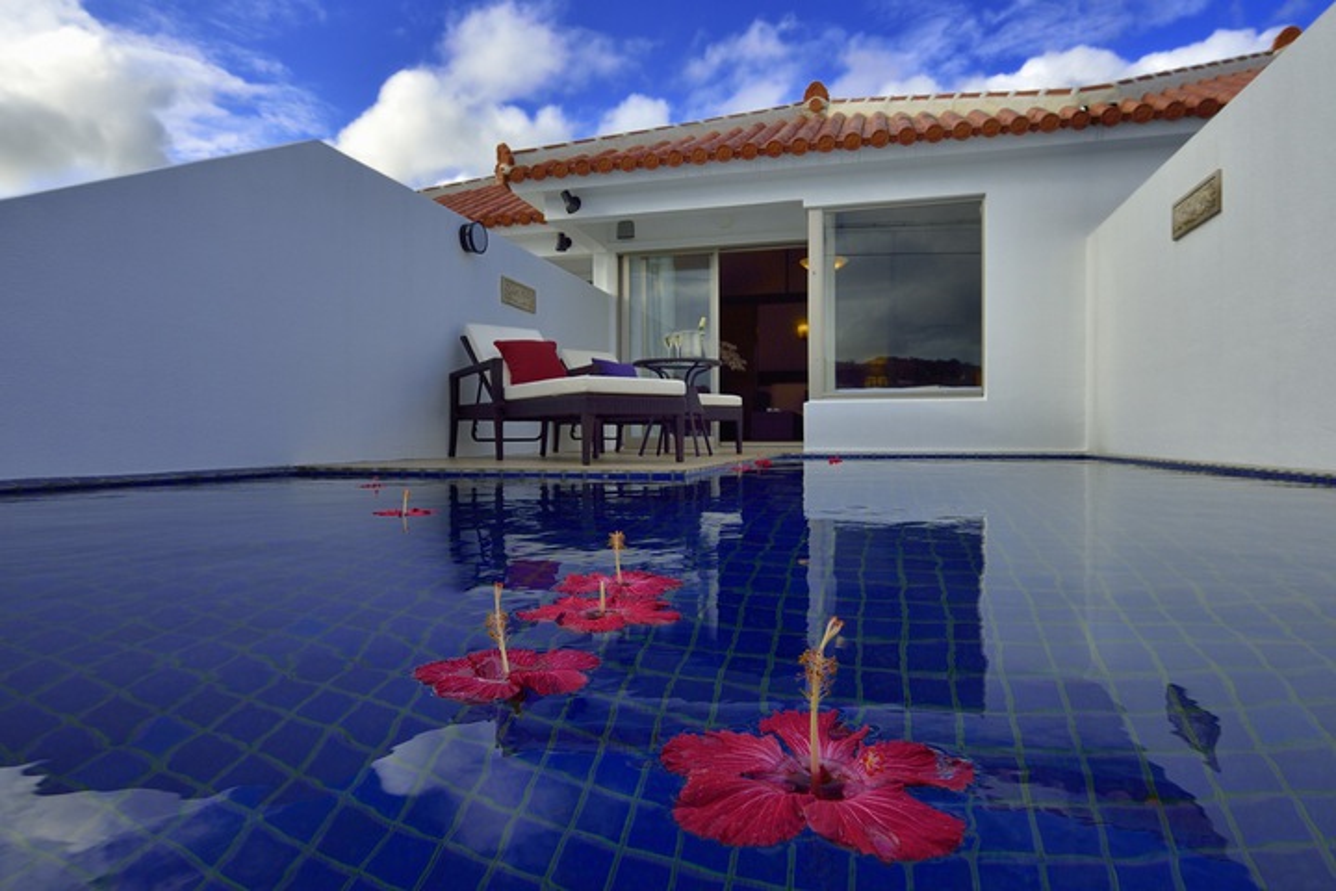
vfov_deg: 67.4
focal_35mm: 18
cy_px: 446
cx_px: 668
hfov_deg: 90.0
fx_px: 668
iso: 100
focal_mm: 18
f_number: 11
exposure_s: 1/125
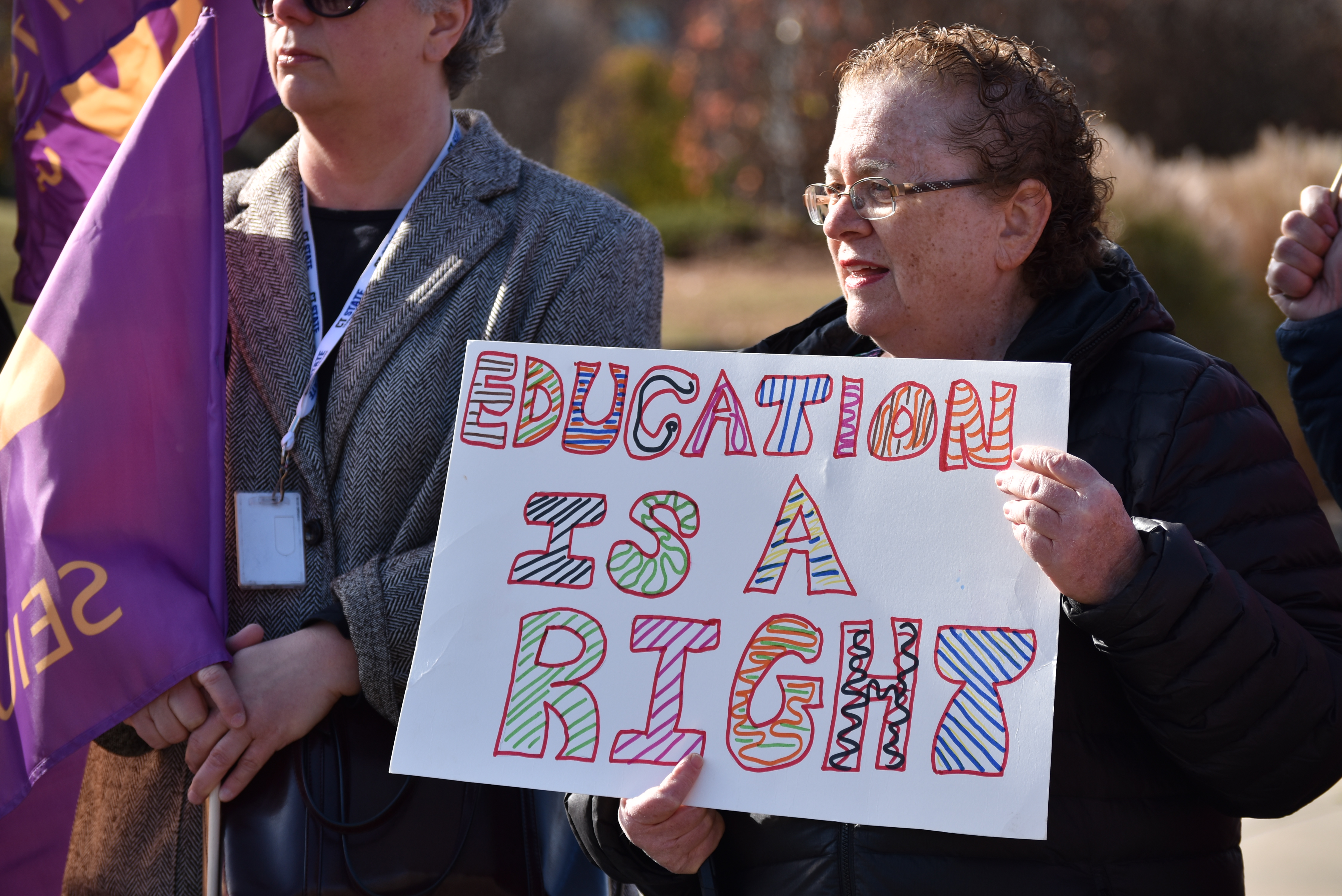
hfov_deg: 14.0
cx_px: 671
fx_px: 5481
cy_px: 448
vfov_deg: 9.3
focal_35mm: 147
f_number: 4.5
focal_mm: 98
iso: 100
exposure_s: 1/500
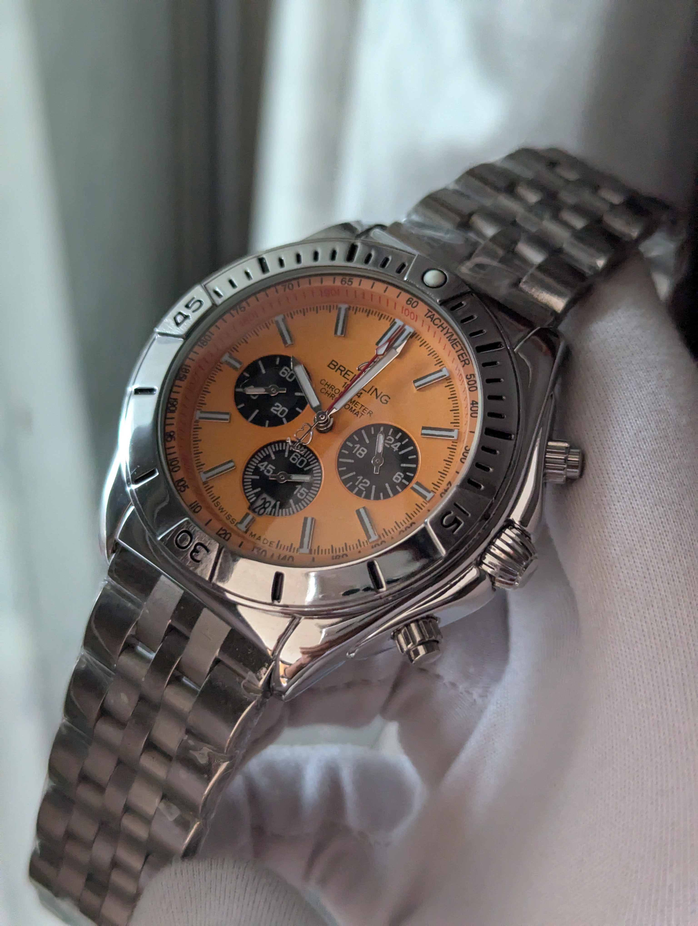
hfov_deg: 30.3
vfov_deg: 39.6
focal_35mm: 48
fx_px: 1287
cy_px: 463
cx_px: 349
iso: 790
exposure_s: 1/130
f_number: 1.85
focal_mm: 6.81
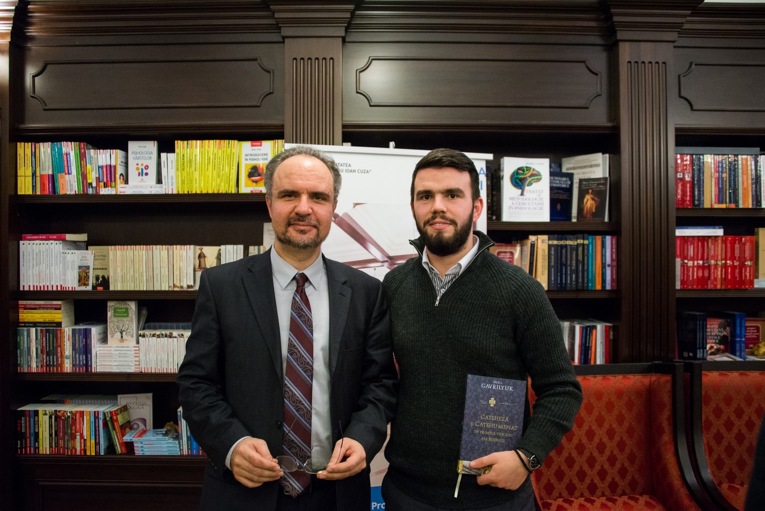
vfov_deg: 41.2
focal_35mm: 32
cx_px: 382
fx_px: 680
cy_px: 256
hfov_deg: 58.7
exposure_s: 1/60
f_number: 3.5
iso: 2000
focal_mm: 32
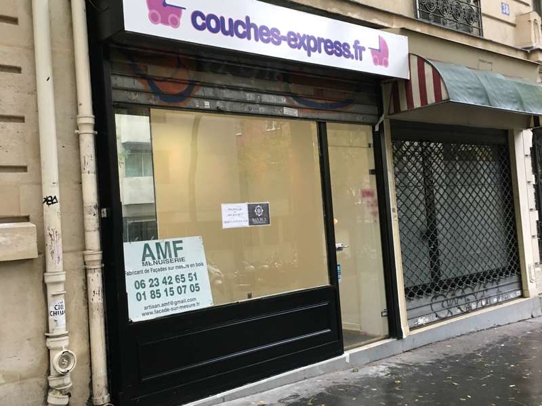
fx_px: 454
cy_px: 203
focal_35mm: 29
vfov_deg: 48.2
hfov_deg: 61.7
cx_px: 271
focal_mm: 4.15
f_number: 2.2
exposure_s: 1/33
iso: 125
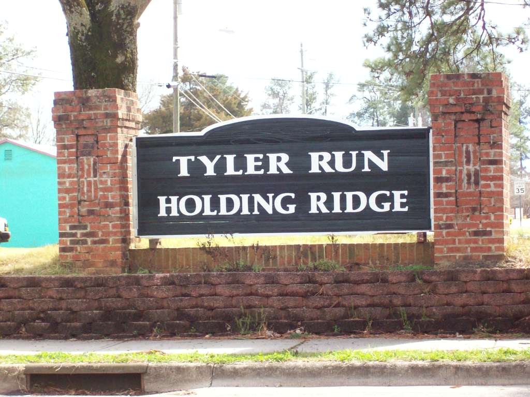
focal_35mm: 108
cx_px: 265
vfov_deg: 13.7
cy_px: 198
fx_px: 1654
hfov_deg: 18.2
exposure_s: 1/184
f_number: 4.8
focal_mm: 18
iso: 140
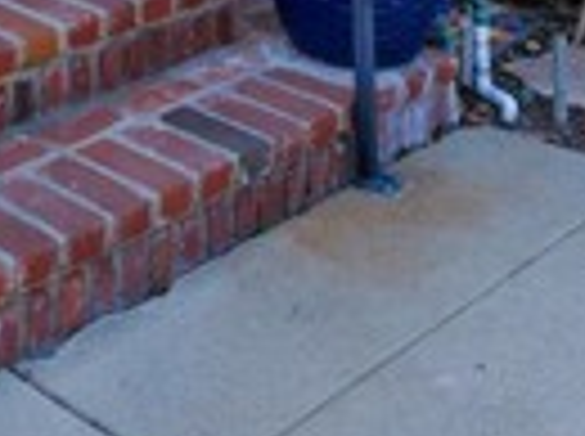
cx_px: -104
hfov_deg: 22.9
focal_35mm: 79
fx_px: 1333
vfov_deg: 14.9
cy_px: -463
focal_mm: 8
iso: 320
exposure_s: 1/125
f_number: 11
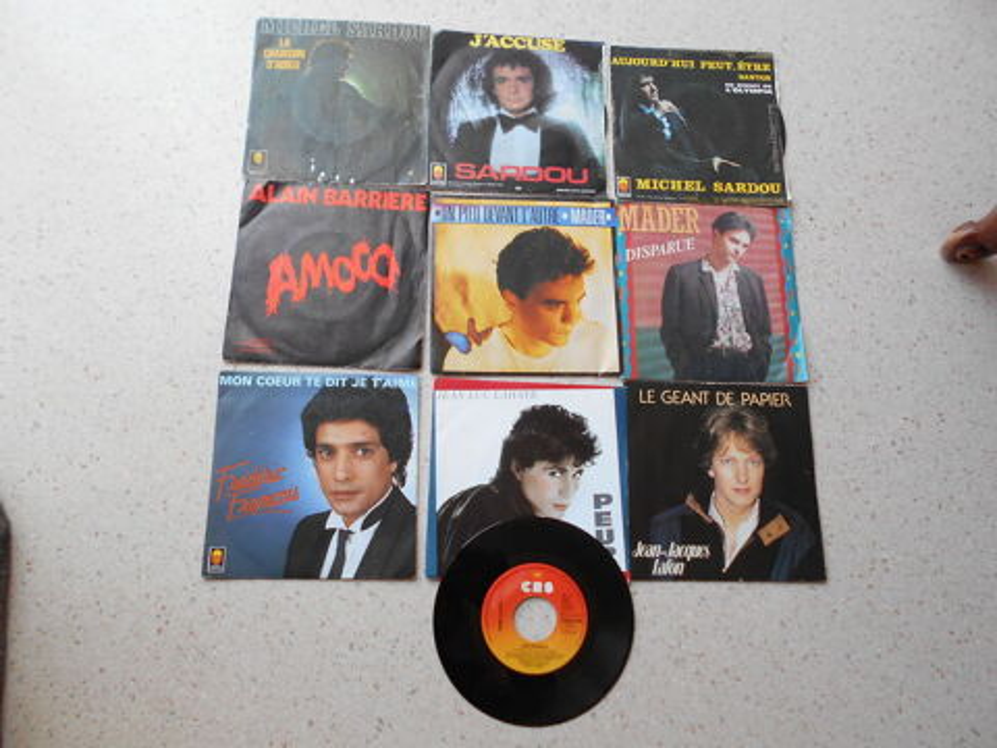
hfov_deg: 67.3
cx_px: 498
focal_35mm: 26
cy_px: 374
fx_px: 749
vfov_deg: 53.1
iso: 80
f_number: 3.2
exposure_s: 1/50
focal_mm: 4.6
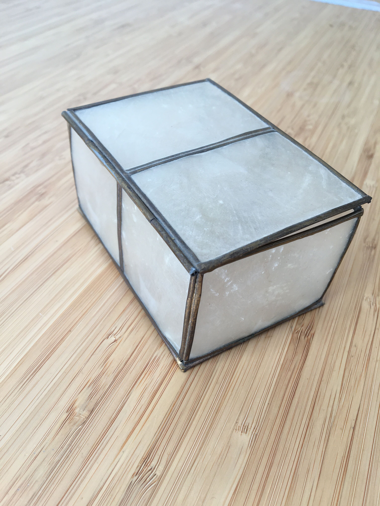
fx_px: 424
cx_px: 190
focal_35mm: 29
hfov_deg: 48.2
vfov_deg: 61.7
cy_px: 253
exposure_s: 1/100
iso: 32
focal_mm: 4.15
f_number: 2.2
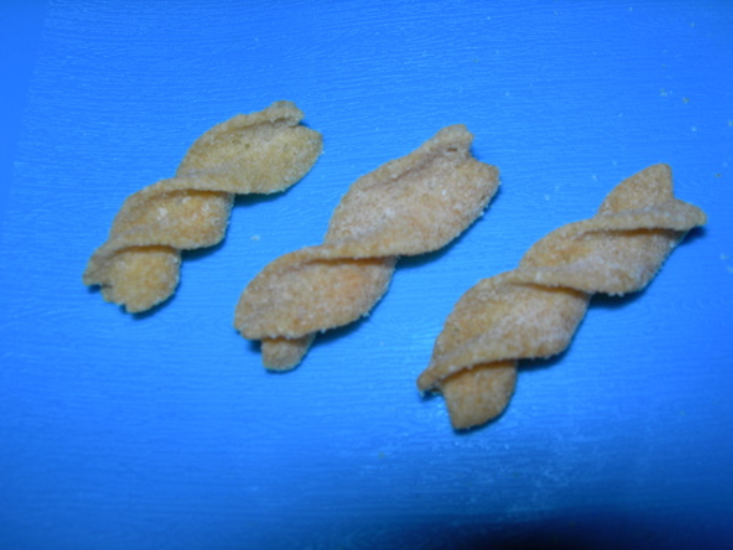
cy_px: 275
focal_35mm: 38
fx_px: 805
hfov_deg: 49.0
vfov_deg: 37.7
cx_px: 366
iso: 50
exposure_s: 1/60.1
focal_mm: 7.8
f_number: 4.8
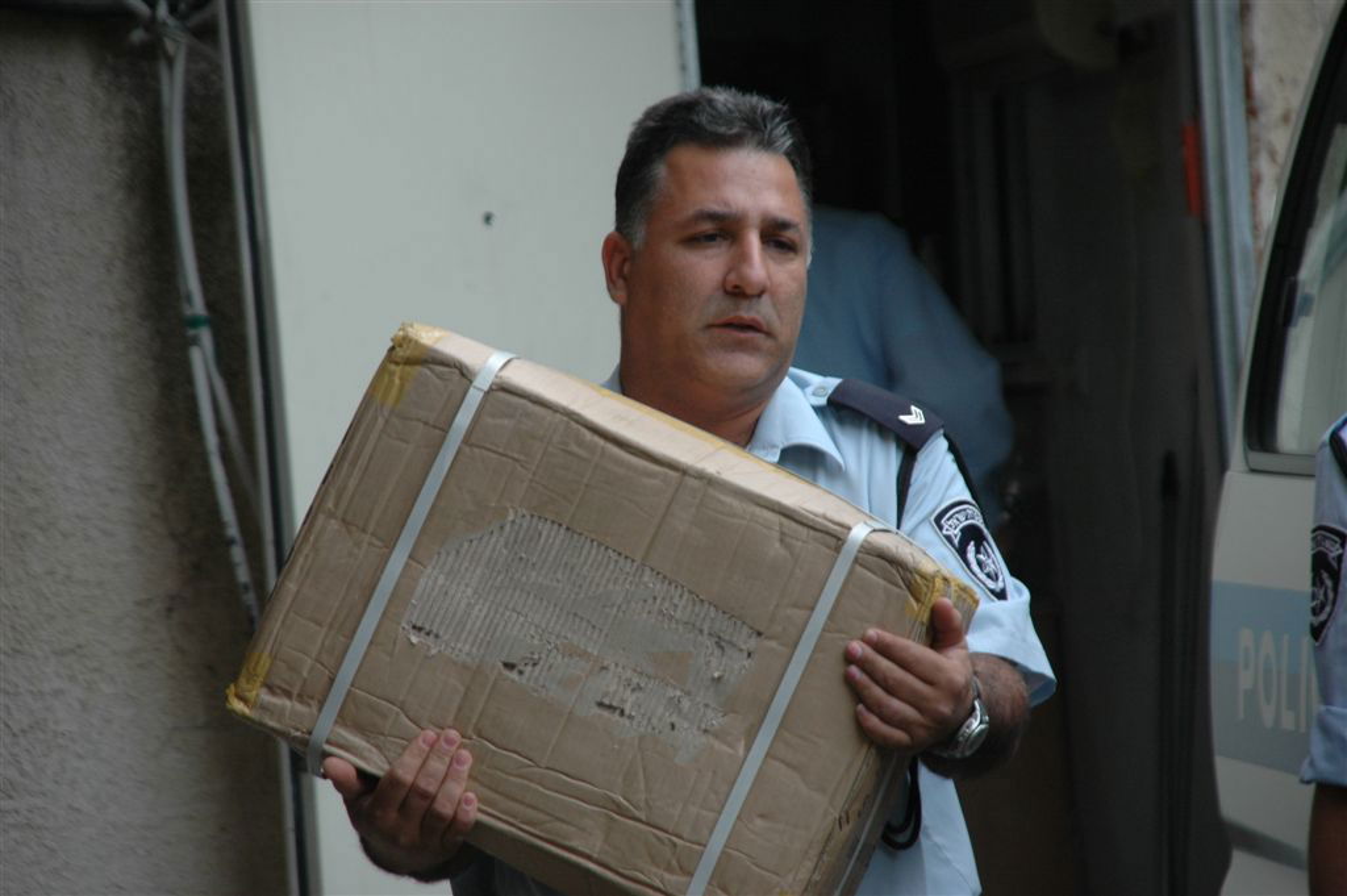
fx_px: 8692
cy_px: 448
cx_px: 674
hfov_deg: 8.9
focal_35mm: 232
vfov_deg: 5.9
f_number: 6
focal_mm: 155
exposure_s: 1/250
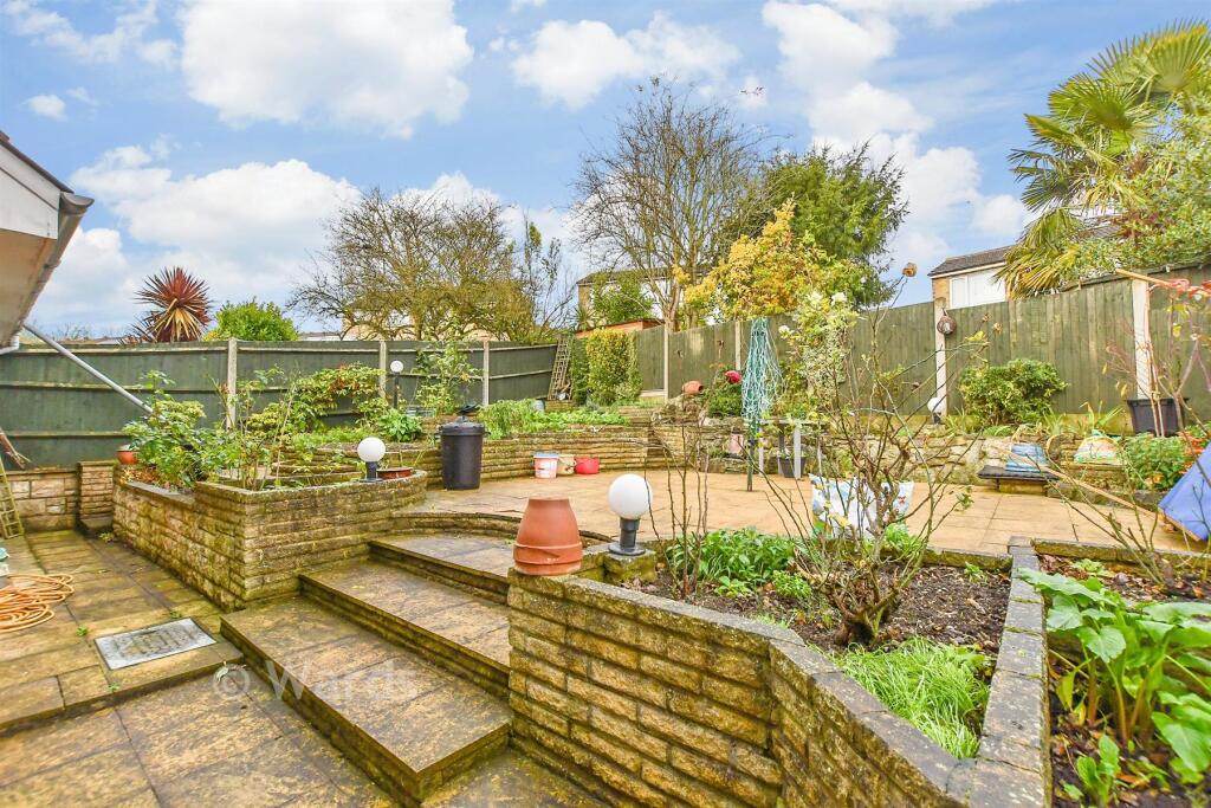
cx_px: 606
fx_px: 505
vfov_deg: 77.3
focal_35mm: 15
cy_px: 404
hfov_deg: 100.4
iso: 320
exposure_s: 1/200
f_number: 8
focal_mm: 10
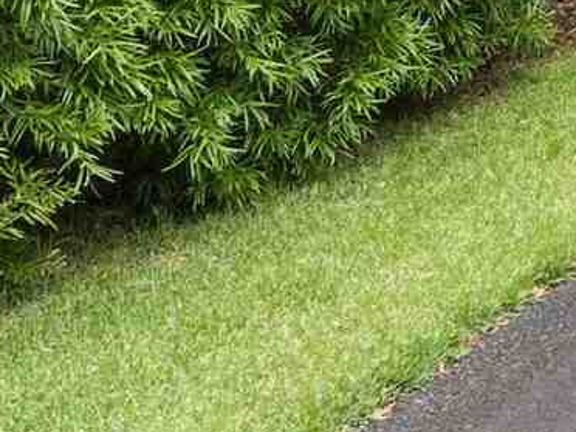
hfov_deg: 11.8
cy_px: -364
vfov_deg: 10.9
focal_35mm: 127
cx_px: 1499
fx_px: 2113
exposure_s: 1/20
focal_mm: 16
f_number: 8
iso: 100
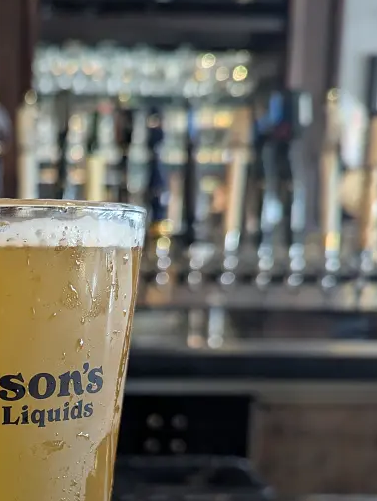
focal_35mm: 49
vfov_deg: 37.9
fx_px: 710
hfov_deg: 28.0
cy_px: 373
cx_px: 0
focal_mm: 6.81
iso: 226
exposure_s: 1/23.5
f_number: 1.85
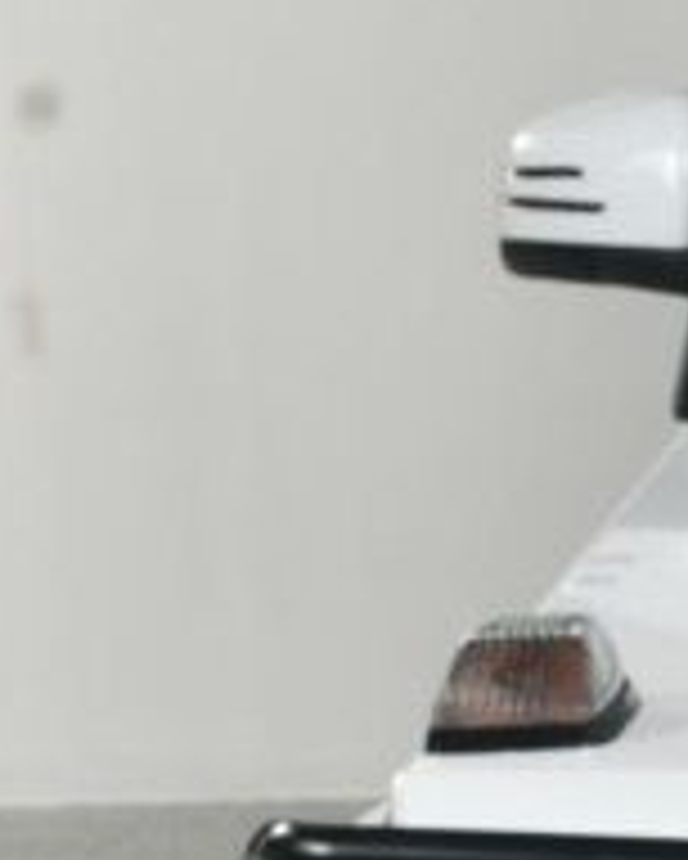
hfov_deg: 7.4
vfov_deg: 9.8
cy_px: 801
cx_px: 1632
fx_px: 4985
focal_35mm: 196
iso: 100
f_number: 13
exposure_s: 1/160
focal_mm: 26
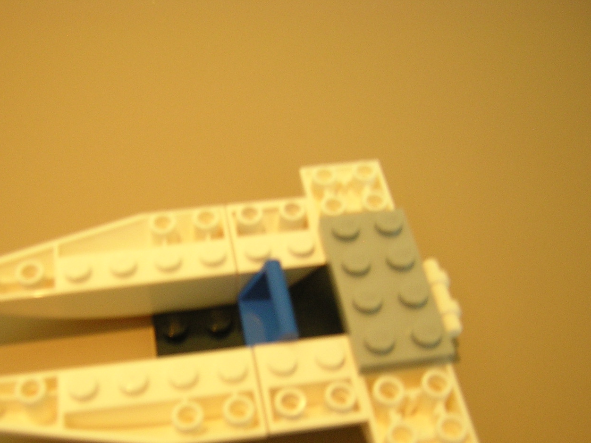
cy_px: 278
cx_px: 243
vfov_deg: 31.4
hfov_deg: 41.1
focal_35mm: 46
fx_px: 785
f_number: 2.6
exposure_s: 1/3.6
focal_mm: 4.7
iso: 198
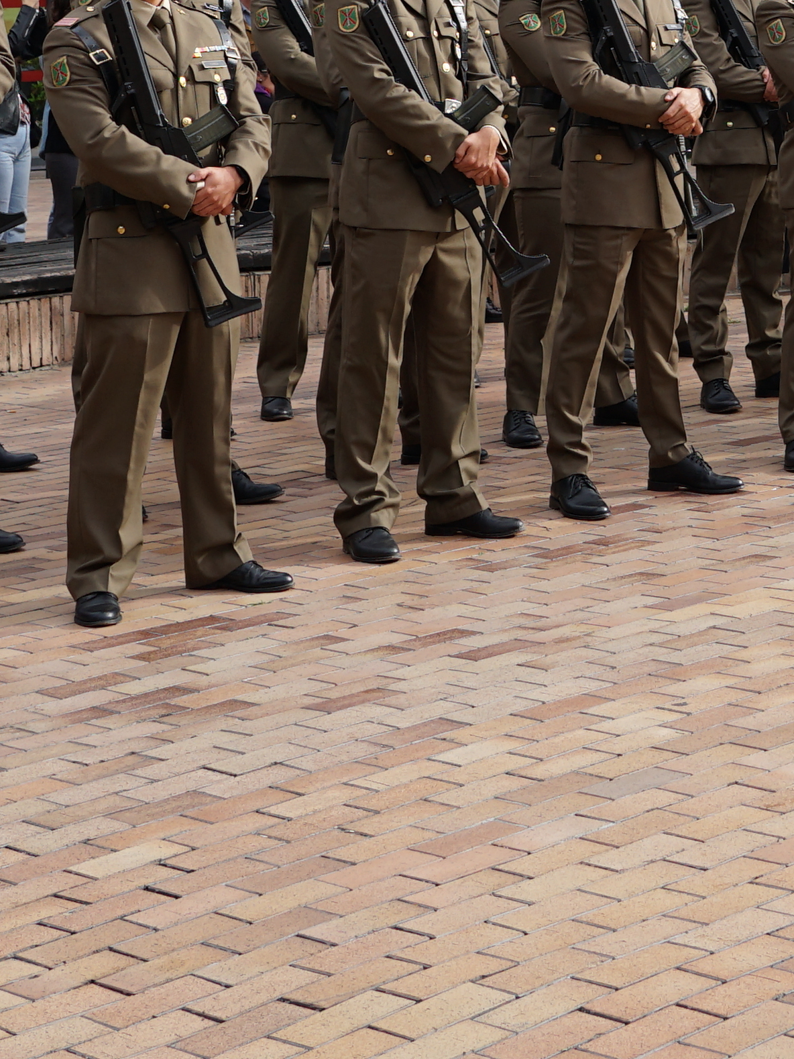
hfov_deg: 15.4
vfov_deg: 19.5
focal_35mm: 95
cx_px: 715
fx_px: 2906
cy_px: -179
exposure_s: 1/250
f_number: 5
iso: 100
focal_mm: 26
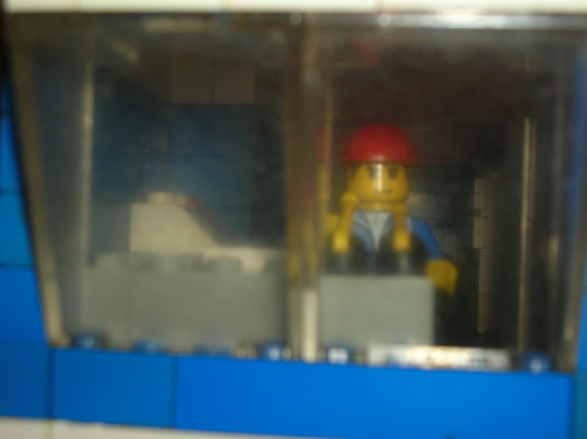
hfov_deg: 37.5
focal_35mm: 51
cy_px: 220
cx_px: 294
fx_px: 864
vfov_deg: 28.5
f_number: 3.3
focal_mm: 8.5
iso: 50
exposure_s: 1/60.1
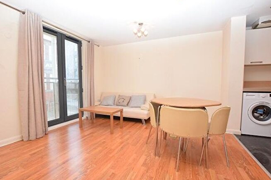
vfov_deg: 73.7
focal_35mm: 16
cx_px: 132
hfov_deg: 96.7
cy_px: 94
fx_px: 120
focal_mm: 10
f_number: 5.6
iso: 800
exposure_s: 1/125
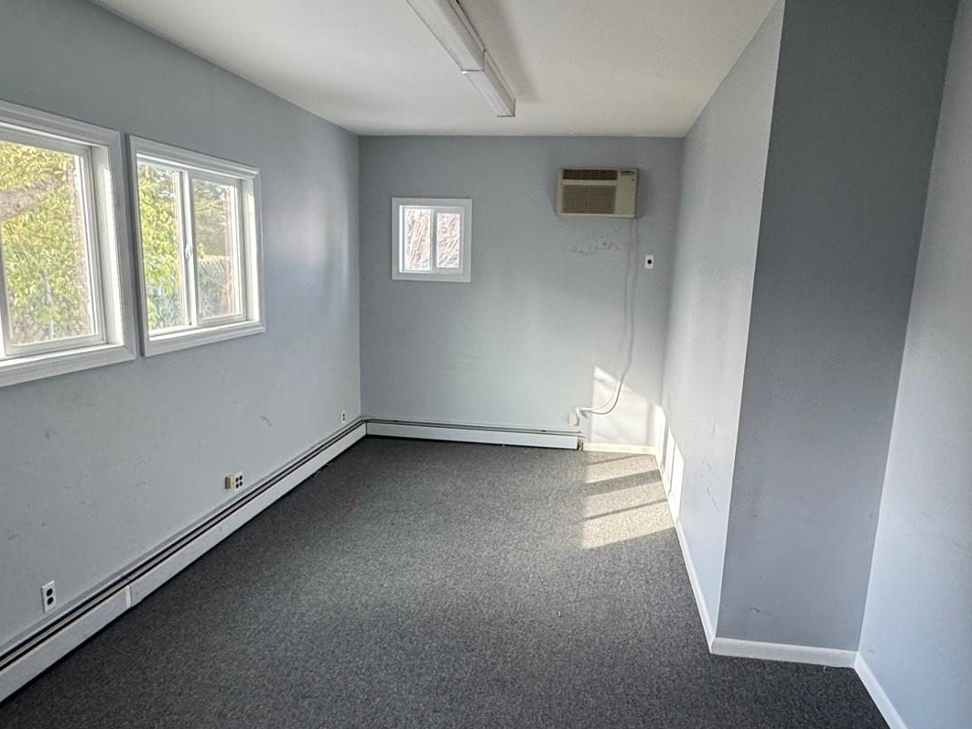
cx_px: 495
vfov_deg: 51.1
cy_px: 427
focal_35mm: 27
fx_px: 758
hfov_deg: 65.3
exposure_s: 1/120
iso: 200
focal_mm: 2.22
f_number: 2.2
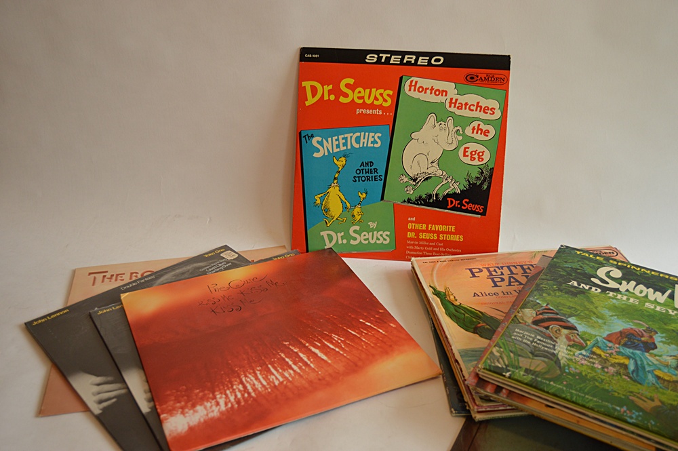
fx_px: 649
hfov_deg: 55.1
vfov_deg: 38.3
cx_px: 339
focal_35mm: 34
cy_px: 226
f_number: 4
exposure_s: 1/60
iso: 400
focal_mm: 23
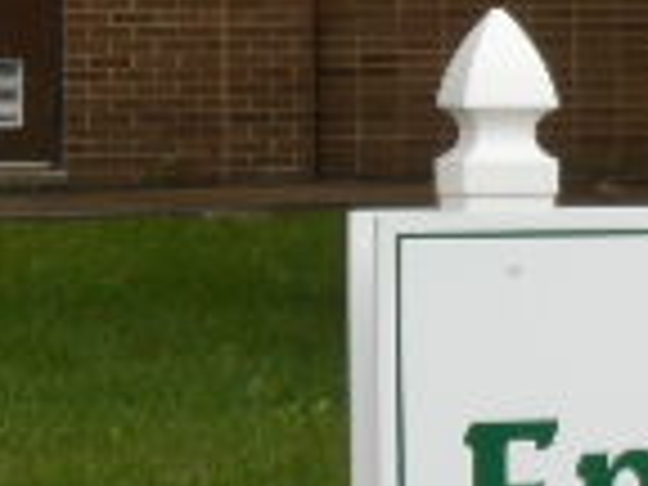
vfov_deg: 3.3
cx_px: 1148
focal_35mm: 454
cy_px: 608
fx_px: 8499
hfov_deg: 4.3
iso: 110
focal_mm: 18.2
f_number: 5.8
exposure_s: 1/60
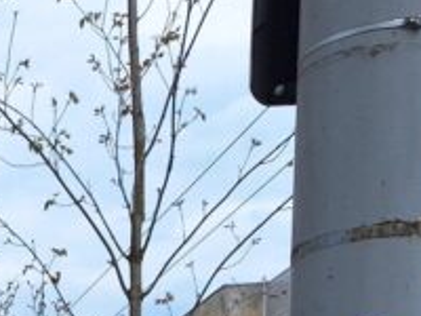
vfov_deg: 10.7
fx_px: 1435
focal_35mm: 118
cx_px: -335
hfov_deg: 14.6
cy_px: 767
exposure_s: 1/291
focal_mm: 5.54
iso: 40
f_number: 1.8
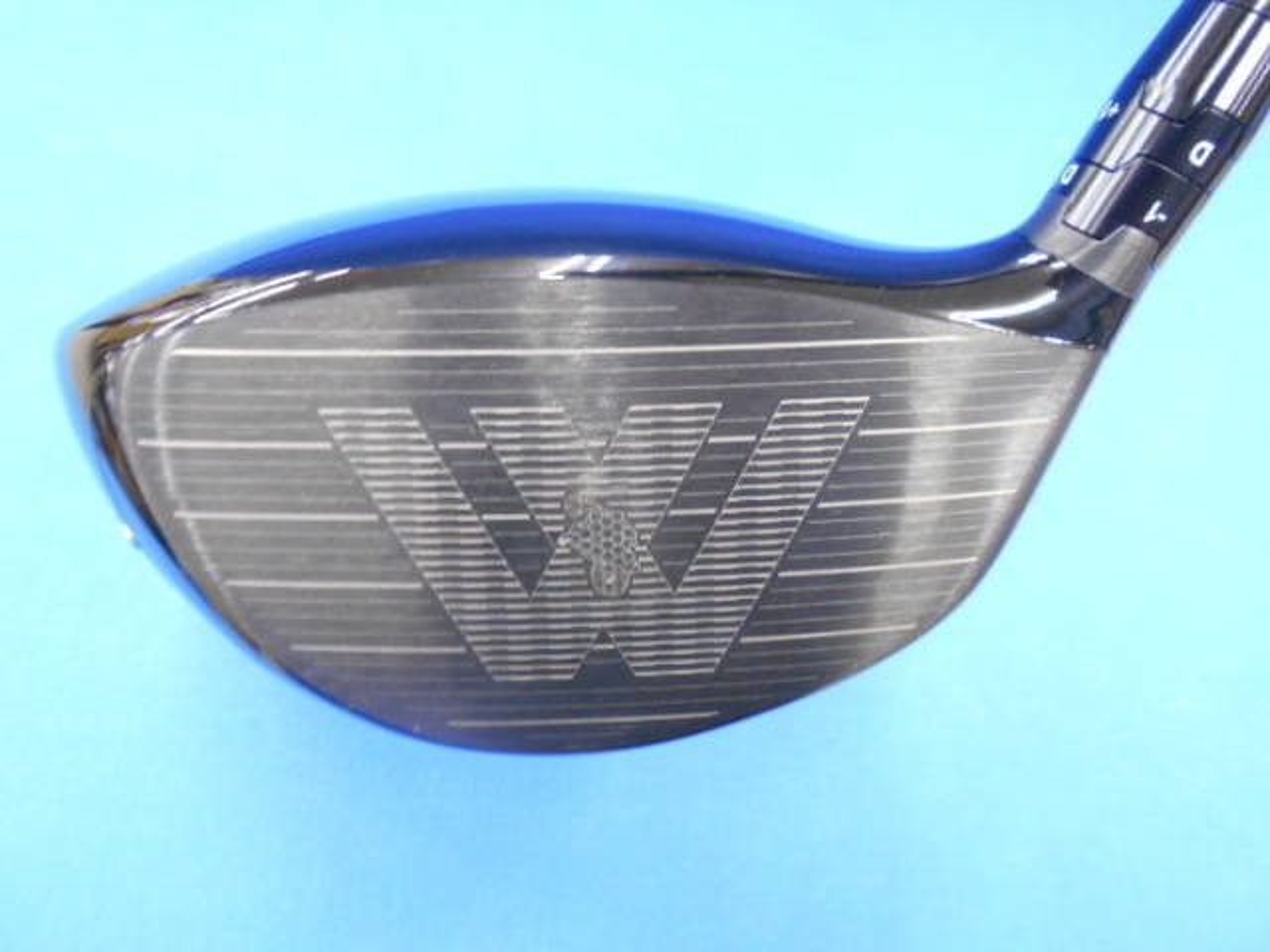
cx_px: 635
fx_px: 954
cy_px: 476
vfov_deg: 53.1
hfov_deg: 67.3
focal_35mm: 26
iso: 400
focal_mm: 4.6
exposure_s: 1/10
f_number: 3.2
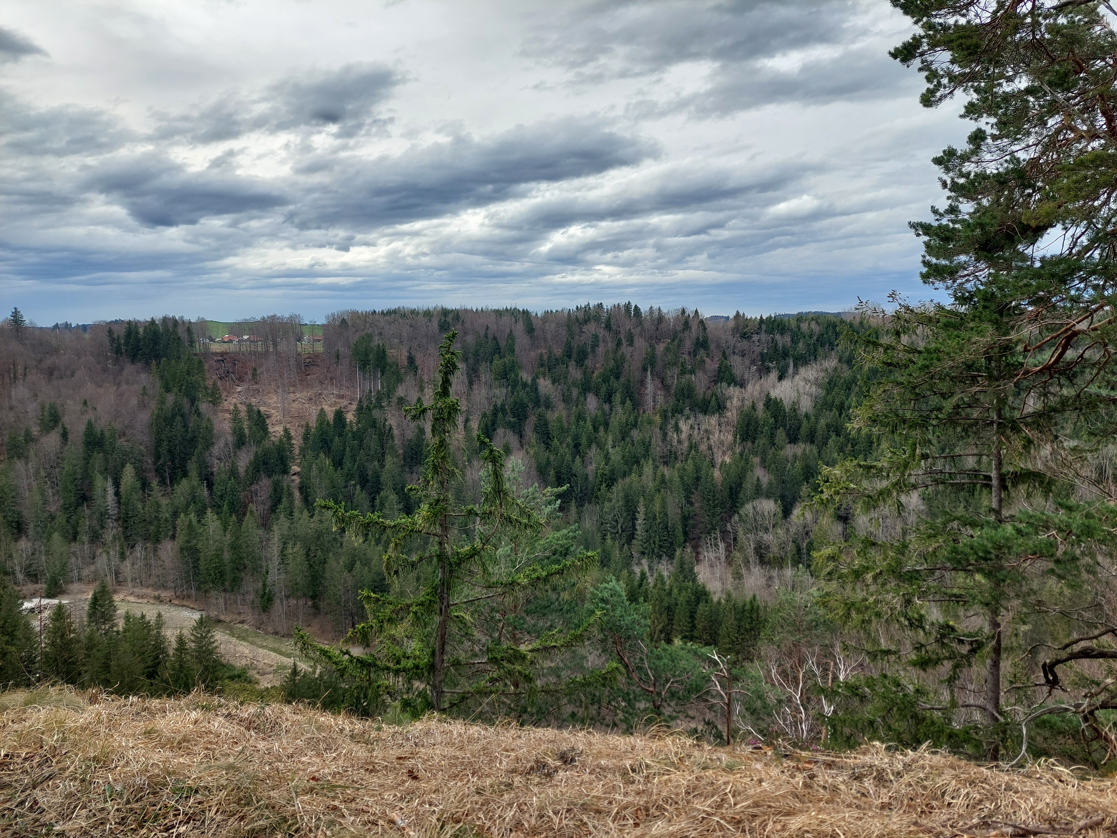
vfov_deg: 54.9
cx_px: 558
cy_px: 419
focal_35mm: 25
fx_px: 807
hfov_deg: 69.4
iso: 40
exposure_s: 1/340
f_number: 1.8
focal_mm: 5.23
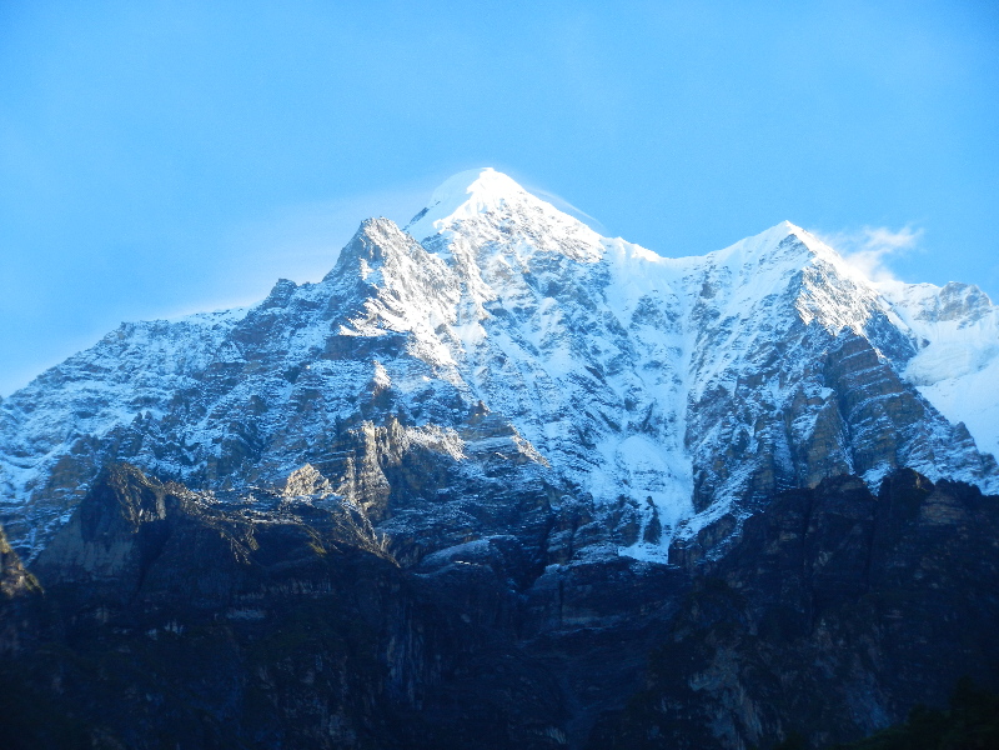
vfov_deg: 9.0
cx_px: 500
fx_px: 4762
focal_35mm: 165
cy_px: 375
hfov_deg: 12.0
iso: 160
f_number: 5.3
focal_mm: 29.7
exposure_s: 1/200
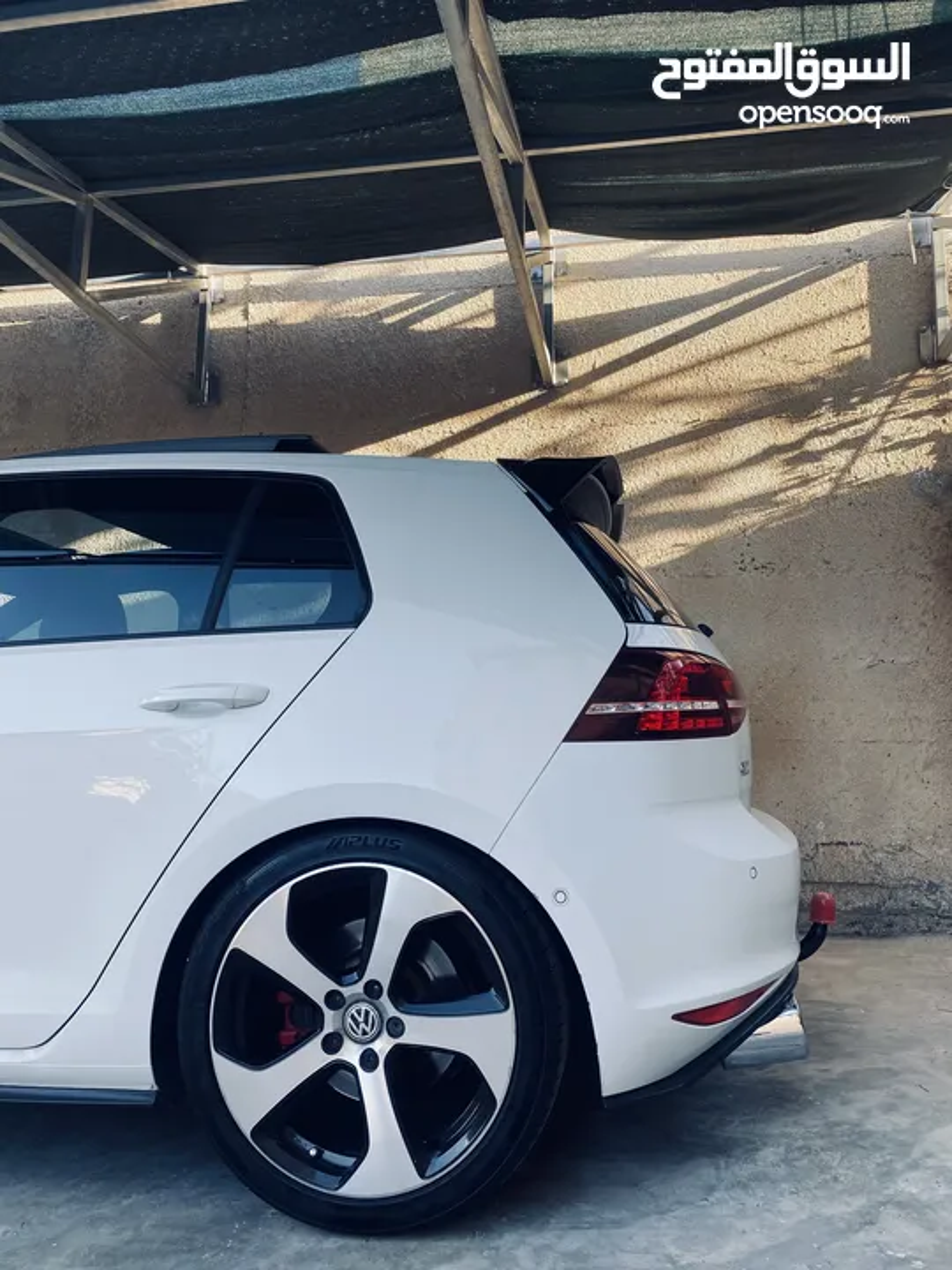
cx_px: 476
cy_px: 635
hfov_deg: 53.1
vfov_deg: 67.3
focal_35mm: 26
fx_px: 953
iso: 32
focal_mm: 4.25
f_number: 1.8
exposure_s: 1/263
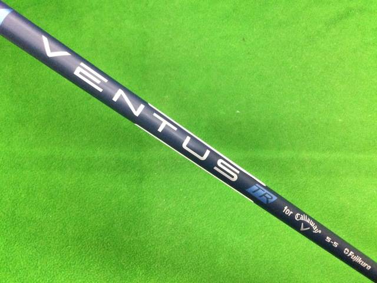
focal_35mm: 31
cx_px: 188
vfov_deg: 45.4
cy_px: 142
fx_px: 338
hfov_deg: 58.4
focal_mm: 3.3
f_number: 2.4
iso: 200
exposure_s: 1/24
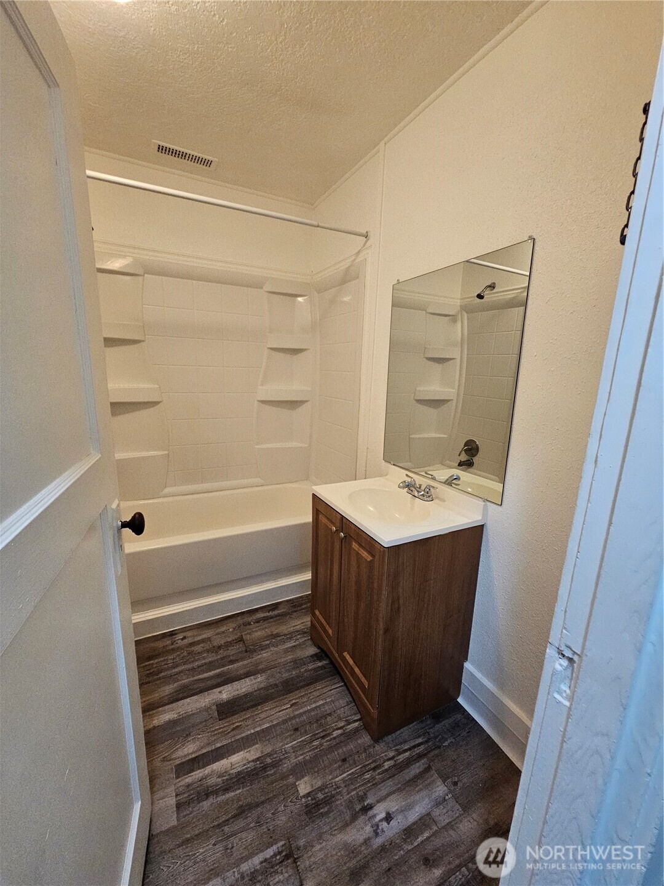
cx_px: 332
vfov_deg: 106.2
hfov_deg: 89.9
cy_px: 443
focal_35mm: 13
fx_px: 332
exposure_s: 1/60
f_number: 2.2
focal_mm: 2.2
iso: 320
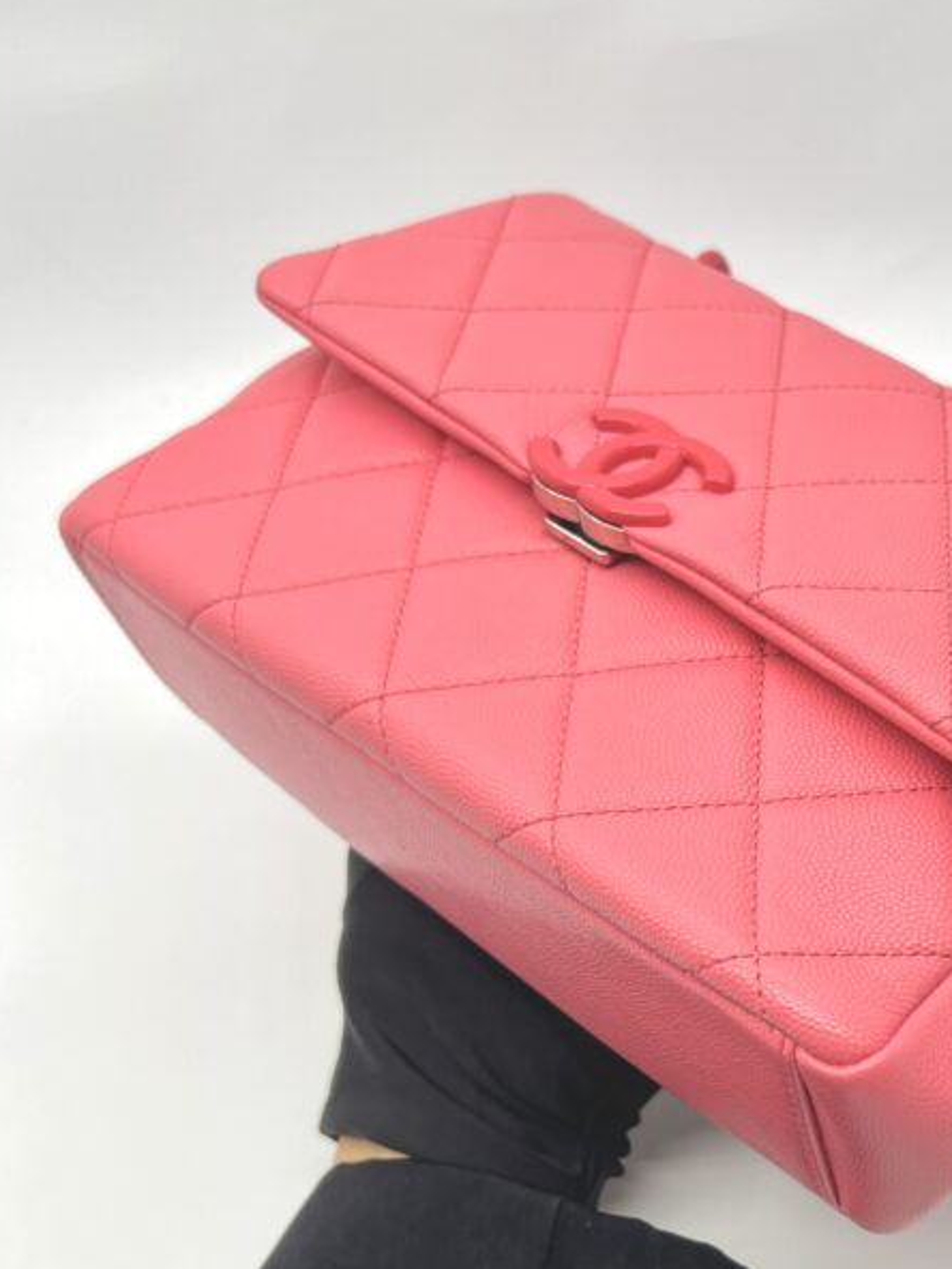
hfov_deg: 31.1
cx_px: 800
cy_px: 842
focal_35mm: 45
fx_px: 1650
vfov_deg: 41.5
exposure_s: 1/123
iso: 32
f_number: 1.5
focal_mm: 5.7
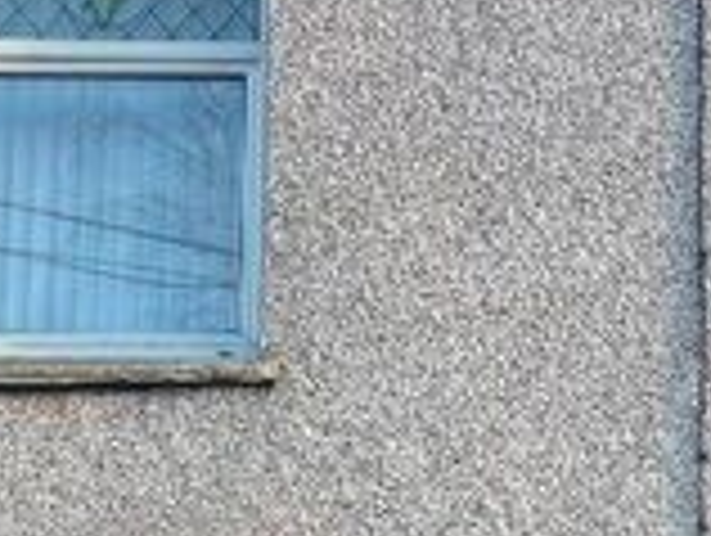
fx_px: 2366
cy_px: 682
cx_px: 711
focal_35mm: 115
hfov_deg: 16.7
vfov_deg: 12.5
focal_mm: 4.2
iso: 32
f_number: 1.6
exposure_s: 1/252
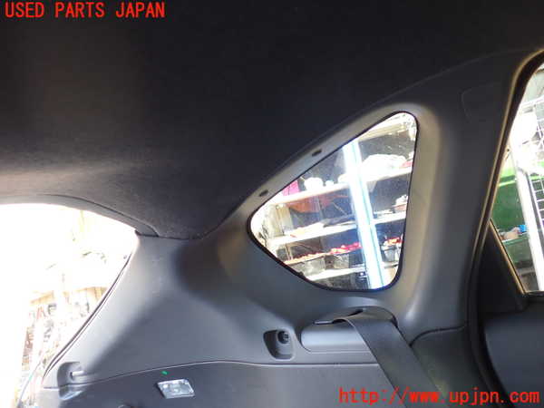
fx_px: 471
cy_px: 204
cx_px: 272
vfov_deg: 46.8
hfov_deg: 60.0
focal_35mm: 30
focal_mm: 5.4
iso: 160
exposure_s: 1/60
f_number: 2.3
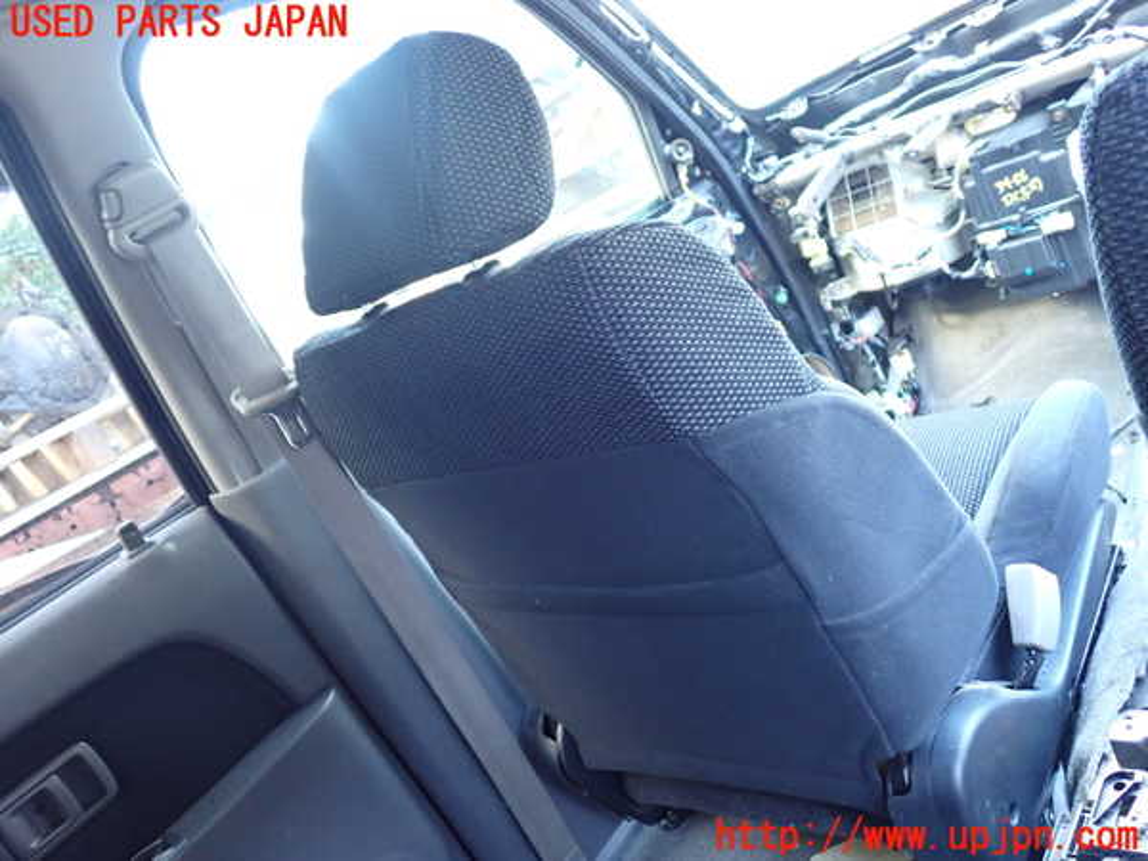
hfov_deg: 60.0
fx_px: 995
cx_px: 574
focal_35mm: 30
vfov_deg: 46.8
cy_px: 430
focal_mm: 5.4
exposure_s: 1/30
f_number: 2.3
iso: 640
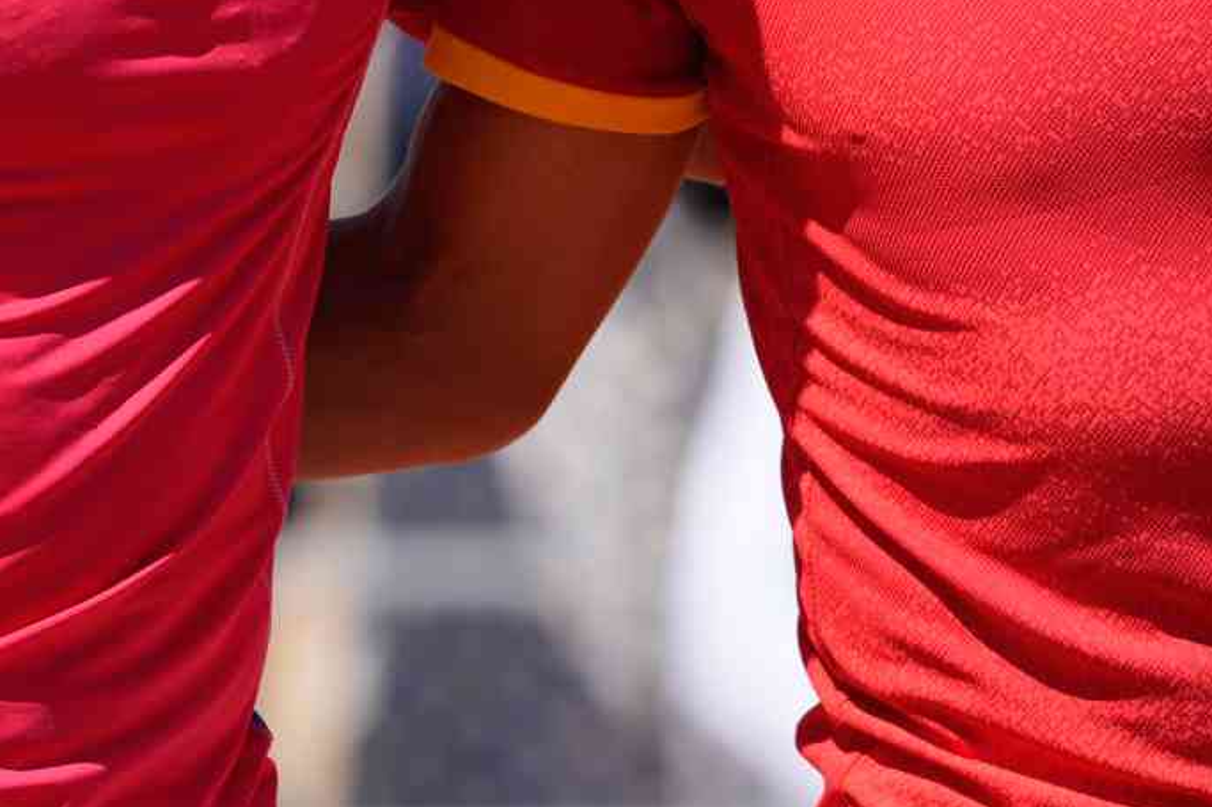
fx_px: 29281
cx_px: 591
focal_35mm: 870
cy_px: -115
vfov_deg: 1.6
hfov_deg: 2.4
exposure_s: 1/1000
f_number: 4
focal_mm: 300
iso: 100
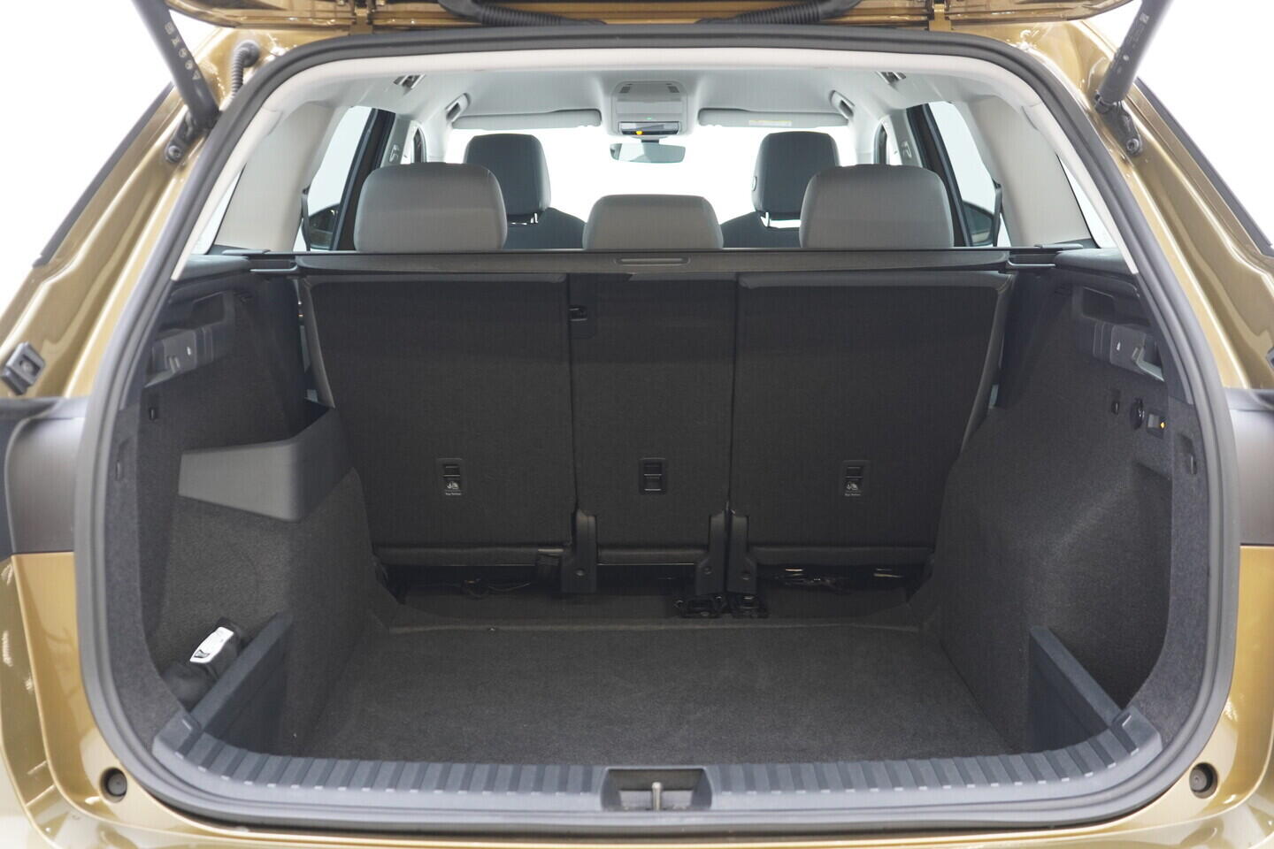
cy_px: 424
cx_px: 637
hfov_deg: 53.1
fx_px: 1274
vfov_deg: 36.9
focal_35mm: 36
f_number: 2.8
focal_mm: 24
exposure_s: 1/40
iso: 800
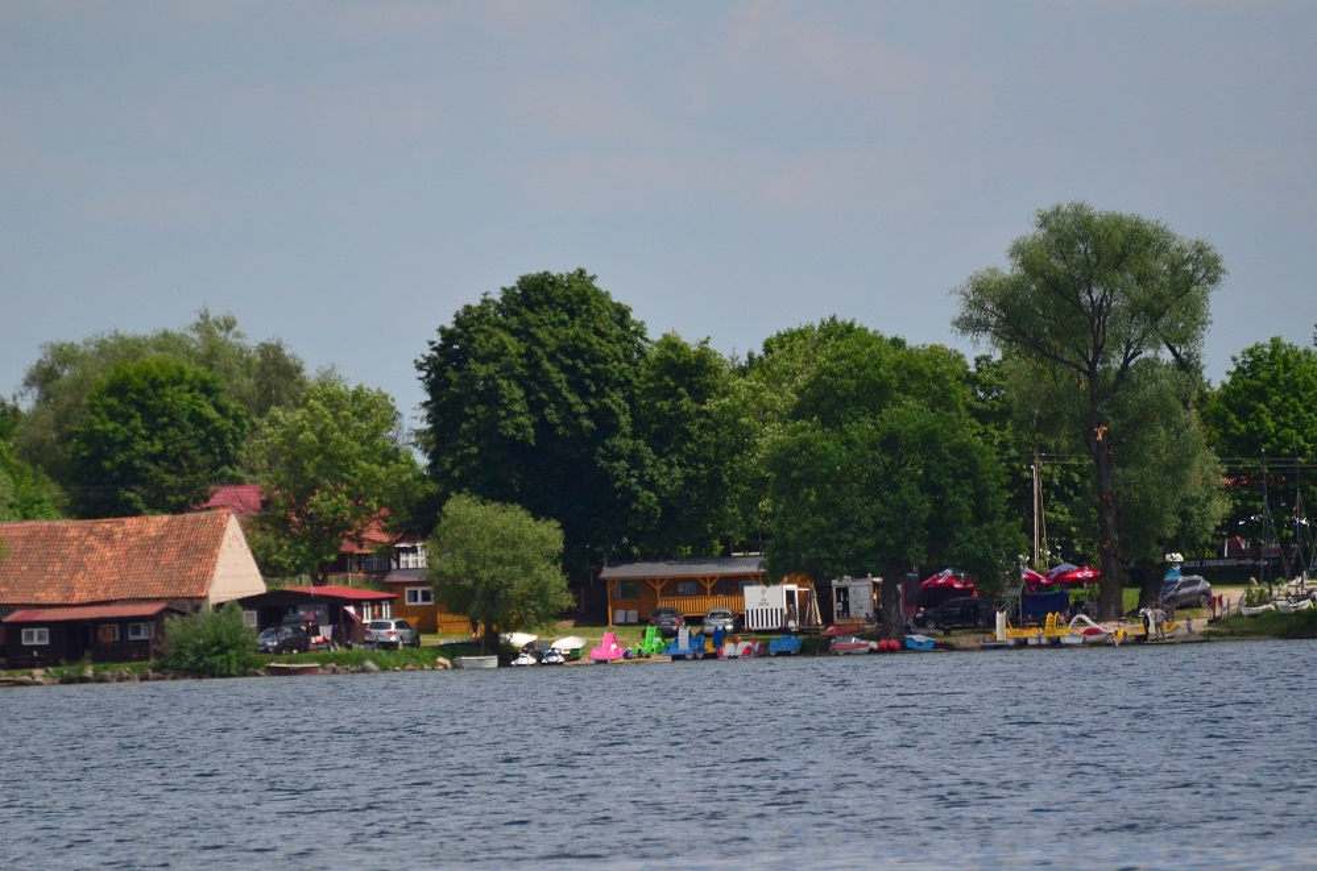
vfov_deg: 3.0
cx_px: 658
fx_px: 16423
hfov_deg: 4.6
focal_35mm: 450
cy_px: 436
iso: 900
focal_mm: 300
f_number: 5.6
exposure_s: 1/8000
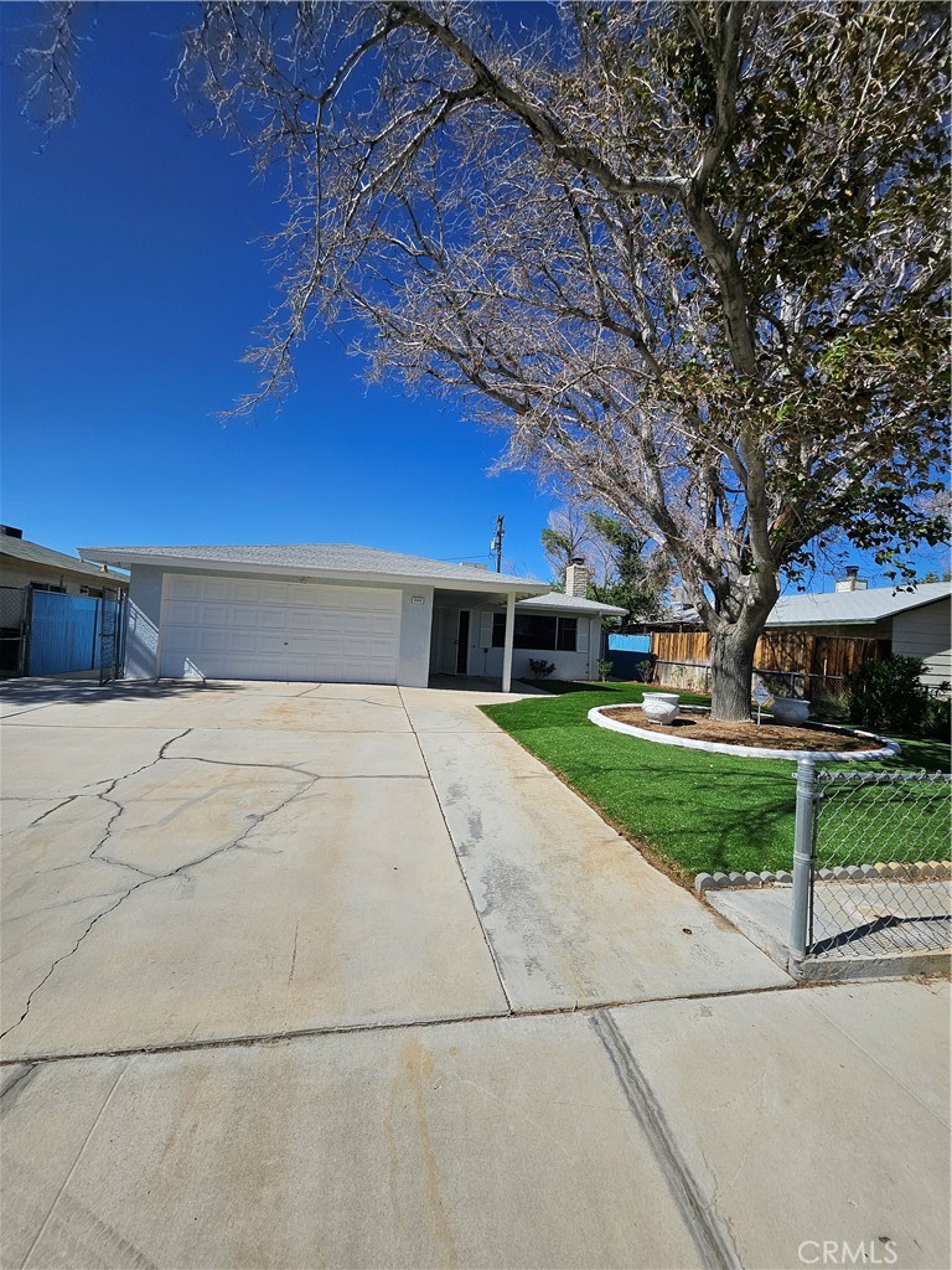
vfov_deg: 106.2
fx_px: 477
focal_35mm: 13
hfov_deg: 89.9
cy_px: 635
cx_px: 476
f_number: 2.2
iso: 32
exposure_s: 1/2679
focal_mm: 1.74
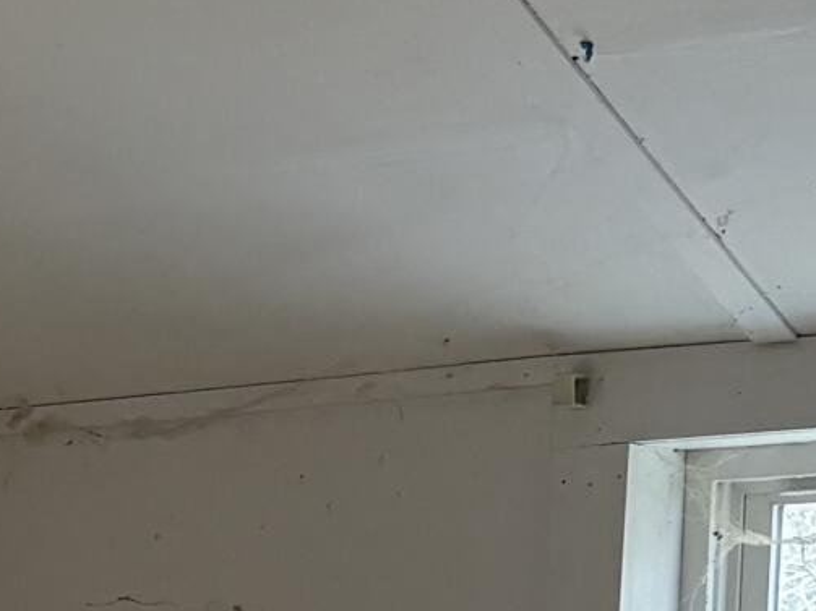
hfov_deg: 12.0
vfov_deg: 8.8
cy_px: 1374
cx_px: -498
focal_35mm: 155
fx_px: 3653
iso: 100
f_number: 1.6
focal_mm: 5.96
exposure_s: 1/122
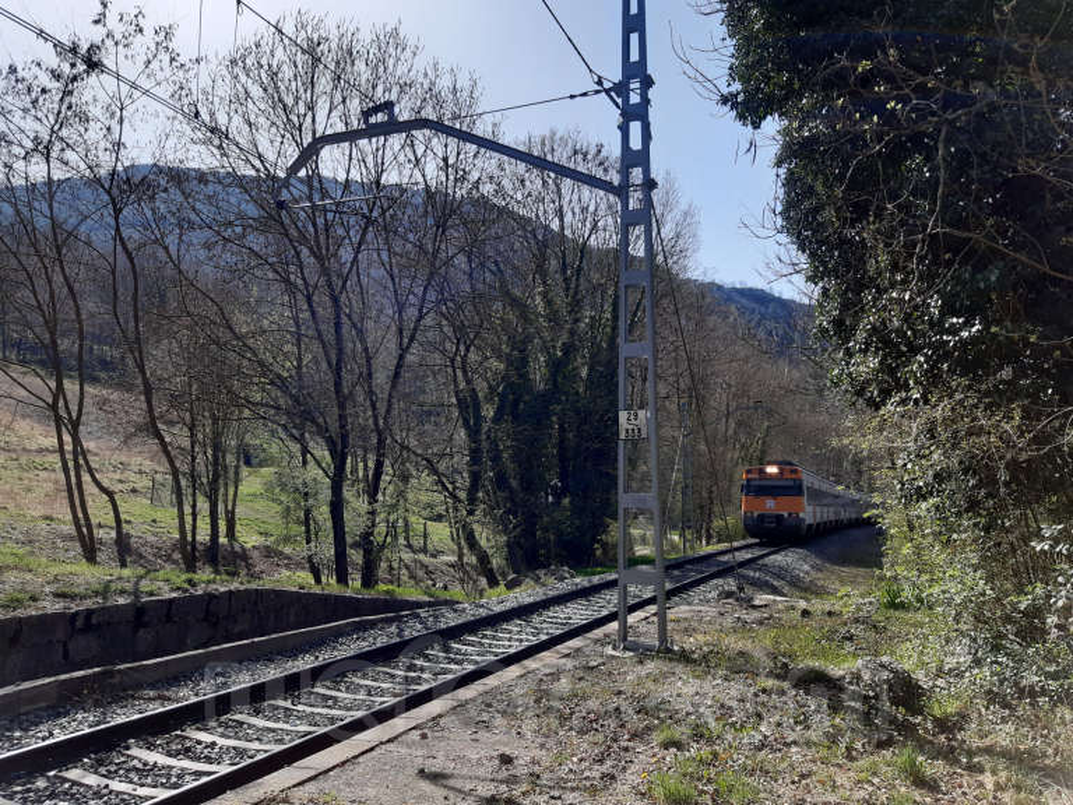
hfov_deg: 67.3
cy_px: 402
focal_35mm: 26
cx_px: 536
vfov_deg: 53.1
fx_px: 806
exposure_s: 1/943
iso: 40
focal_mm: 3.92
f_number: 1.7
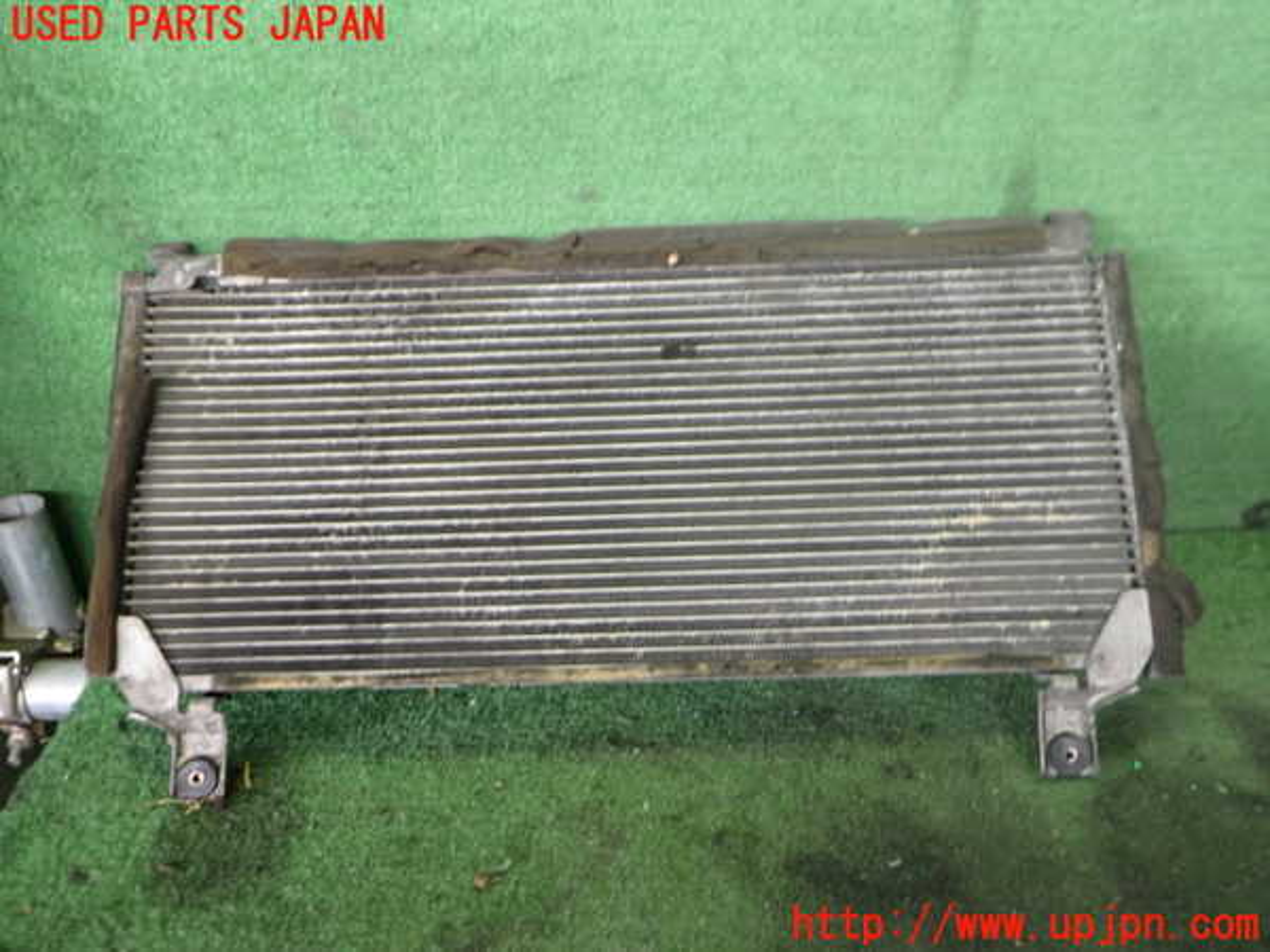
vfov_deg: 46.8
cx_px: 635
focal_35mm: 30
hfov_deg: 60.0
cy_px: 476
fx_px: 1101
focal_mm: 5.4
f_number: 2.3
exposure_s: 1/30
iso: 250
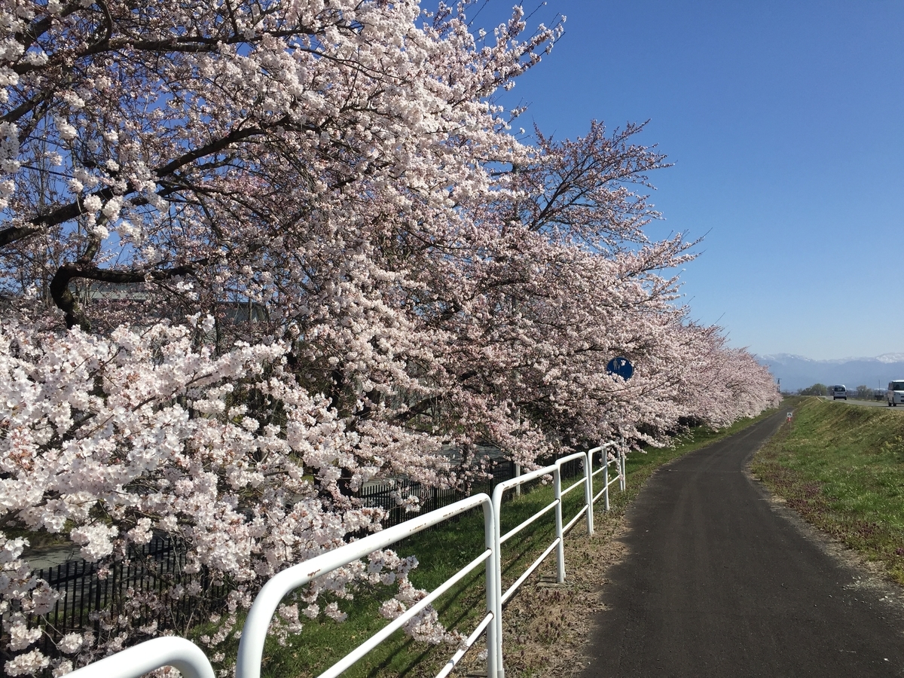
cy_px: 339
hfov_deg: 61.7
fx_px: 757
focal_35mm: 29
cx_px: 452
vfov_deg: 48.2
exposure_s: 1/2639
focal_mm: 4.15
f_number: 2.2
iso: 32
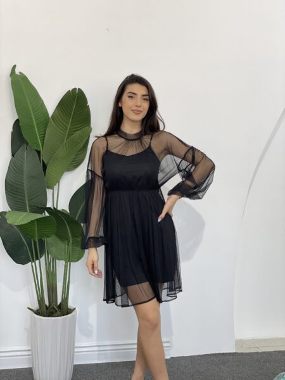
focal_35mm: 52
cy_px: 190
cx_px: 142
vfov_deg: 36.8
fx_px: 571
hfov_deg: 28.0
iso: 64
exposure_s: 1/100
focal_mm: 6
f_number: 2
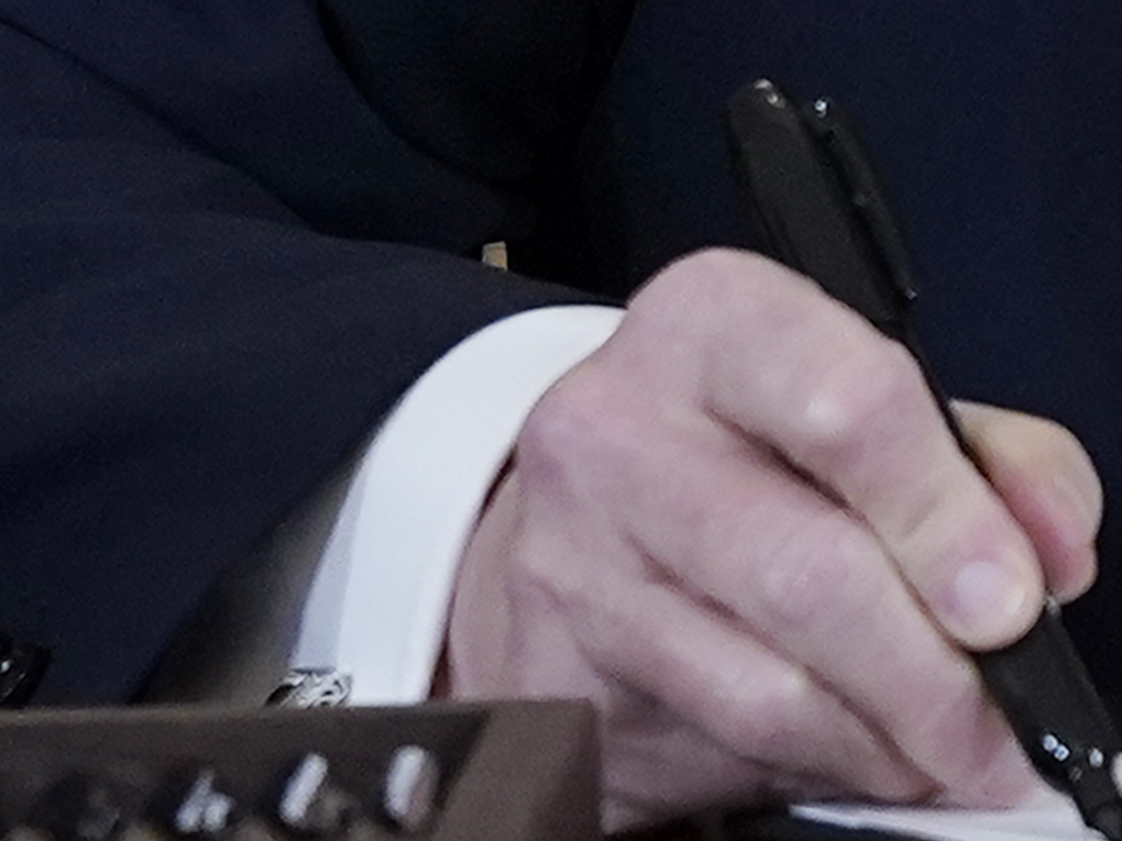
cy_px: -316
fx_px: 54518
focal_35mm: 1682
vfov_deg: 0.9
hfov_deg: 1.2
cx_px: 1923
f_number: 3.2
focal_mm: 300
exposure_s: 1/320
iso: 2500
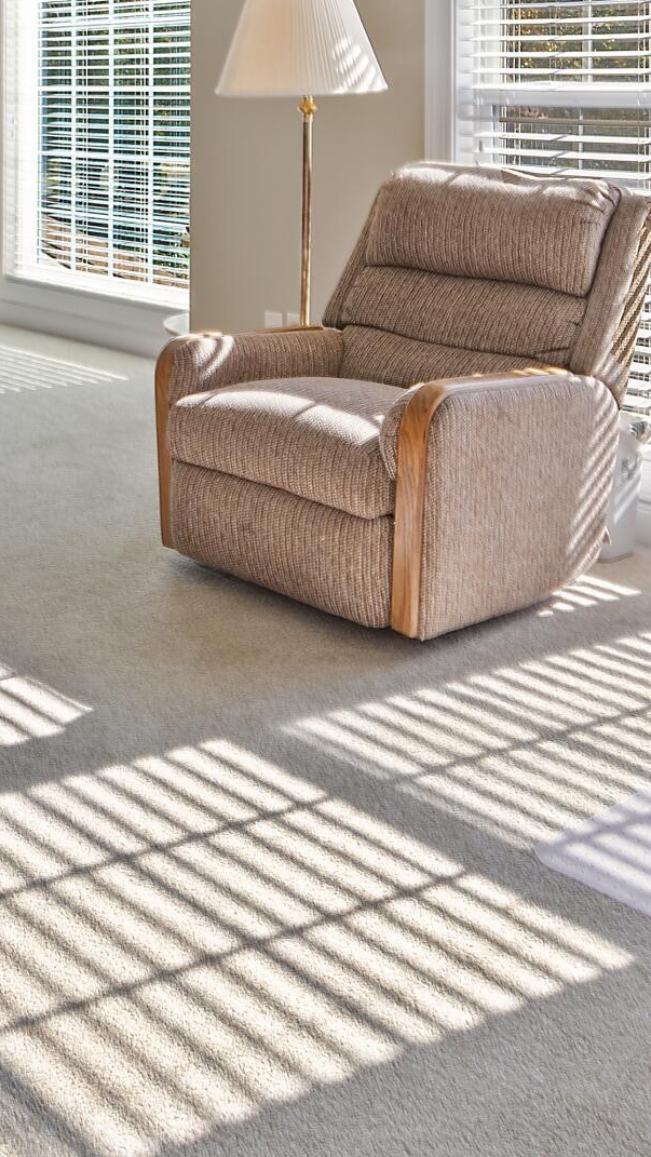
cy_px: 121
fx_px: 1349
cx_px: -25
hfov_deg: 25.6
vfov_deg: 42.6
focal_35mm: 44
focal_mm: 10
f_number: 4.5
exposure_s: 1/15
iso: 100
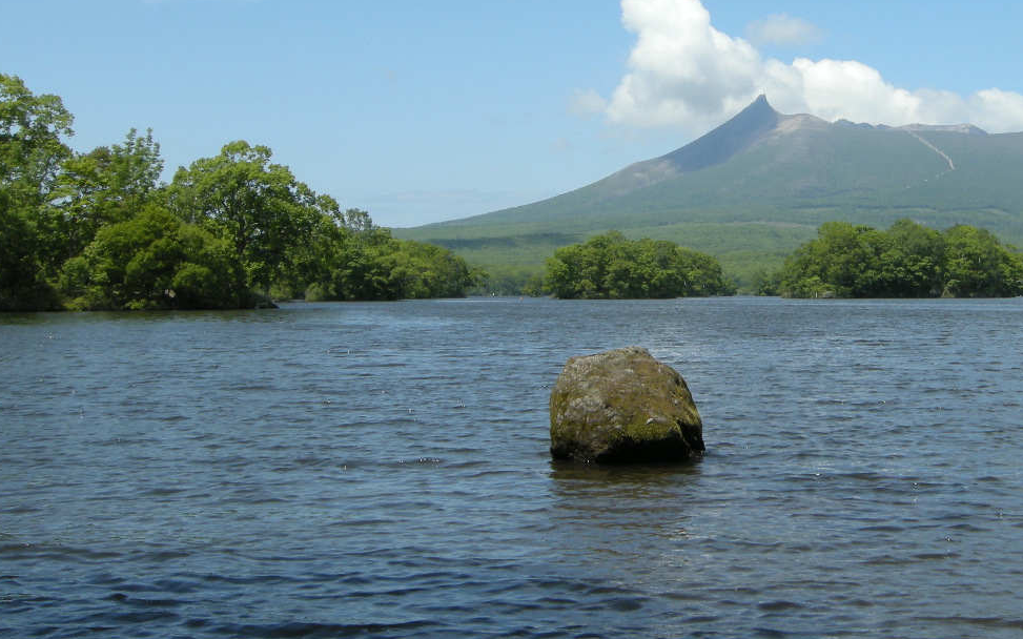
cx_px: 818
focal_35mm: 61
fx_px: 1701
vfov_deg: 21.3
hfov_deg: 32.6
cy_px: 255
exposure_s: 1/292
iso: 64
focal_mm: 7.5
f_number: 5.4
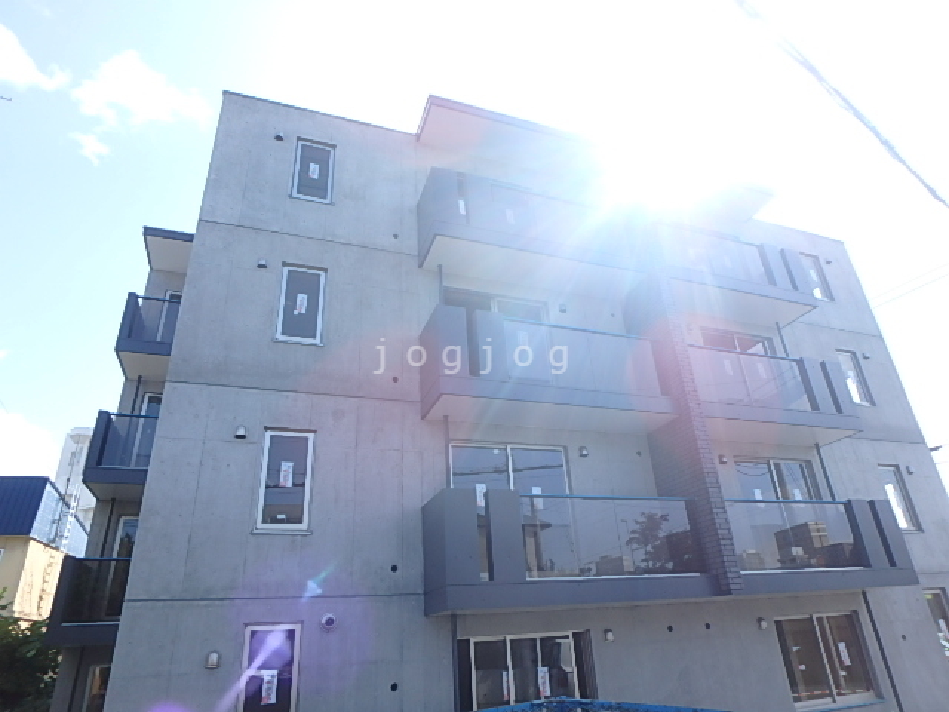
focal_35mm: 21
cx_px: 474
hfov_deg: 79.0
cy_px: 356
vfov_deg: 63.4
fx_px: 576
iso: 125
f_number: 3.5
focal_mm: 3.7
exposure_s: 1/500
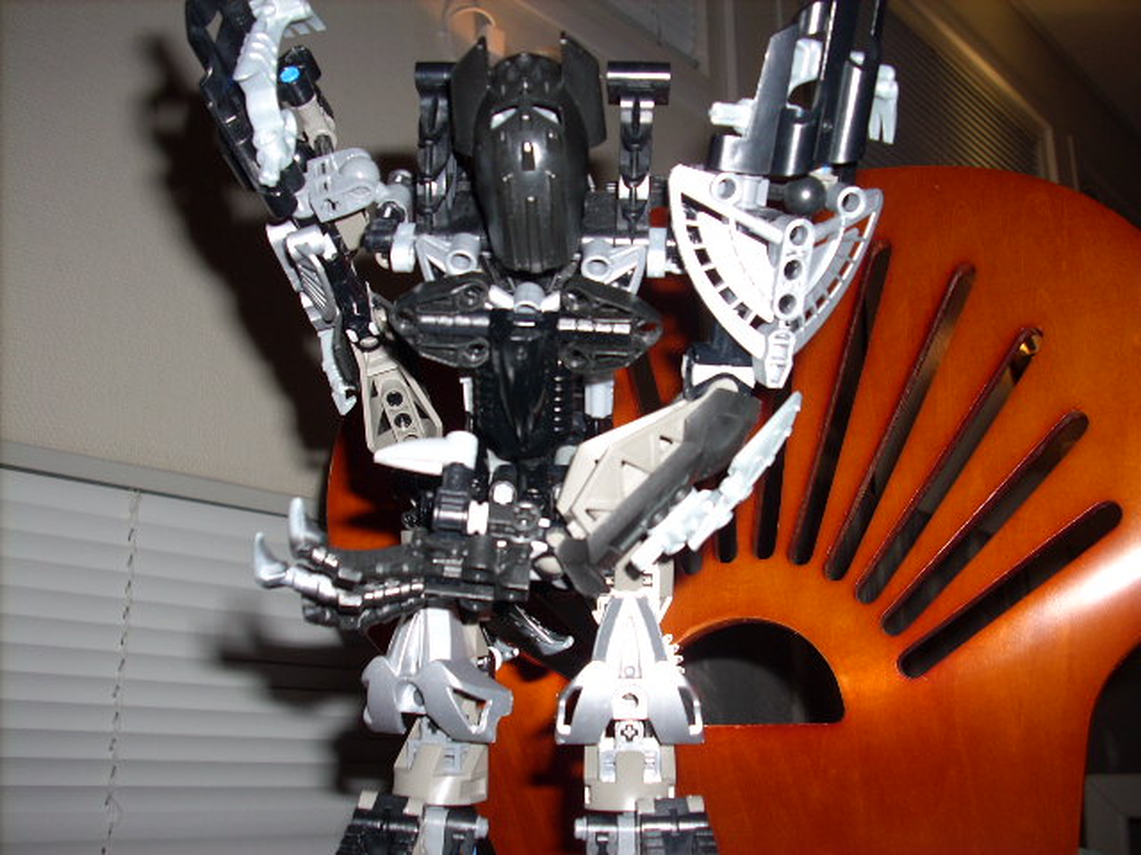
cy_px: 428
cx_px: 570
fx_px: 1220
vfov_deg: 38.7
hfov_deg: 50.1
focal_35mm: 37
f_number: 2.8
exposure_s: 1/60
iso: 64
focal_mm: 6.2
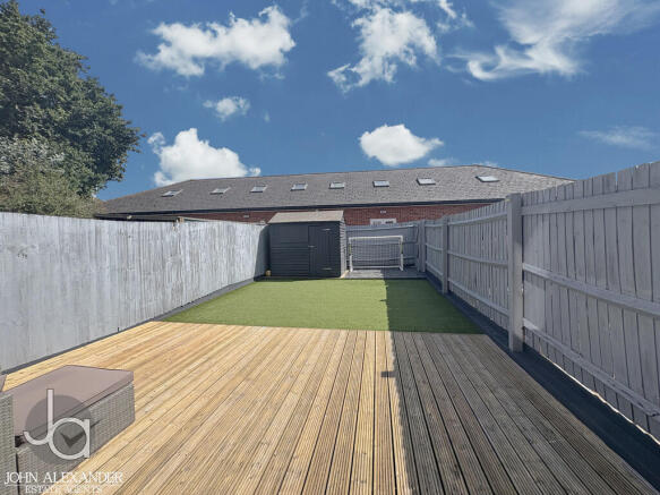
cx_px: 330
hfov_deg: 102.1
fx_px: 267
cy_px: 248
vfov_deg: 85.7
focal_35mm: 14
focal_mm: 2.22
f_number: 2.2
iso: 64
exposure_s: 1/1600
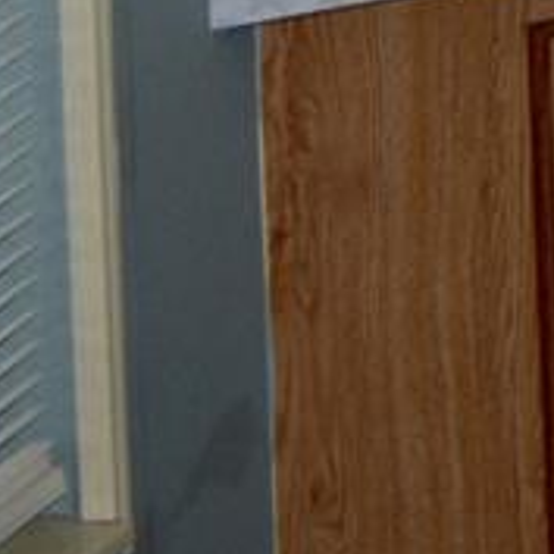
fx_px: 3748
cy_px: -978
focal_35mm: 207
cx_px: 2166
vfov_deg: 7.6
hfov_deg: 6.8
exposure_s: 1/200
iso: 100
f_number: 5.6
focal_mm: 18
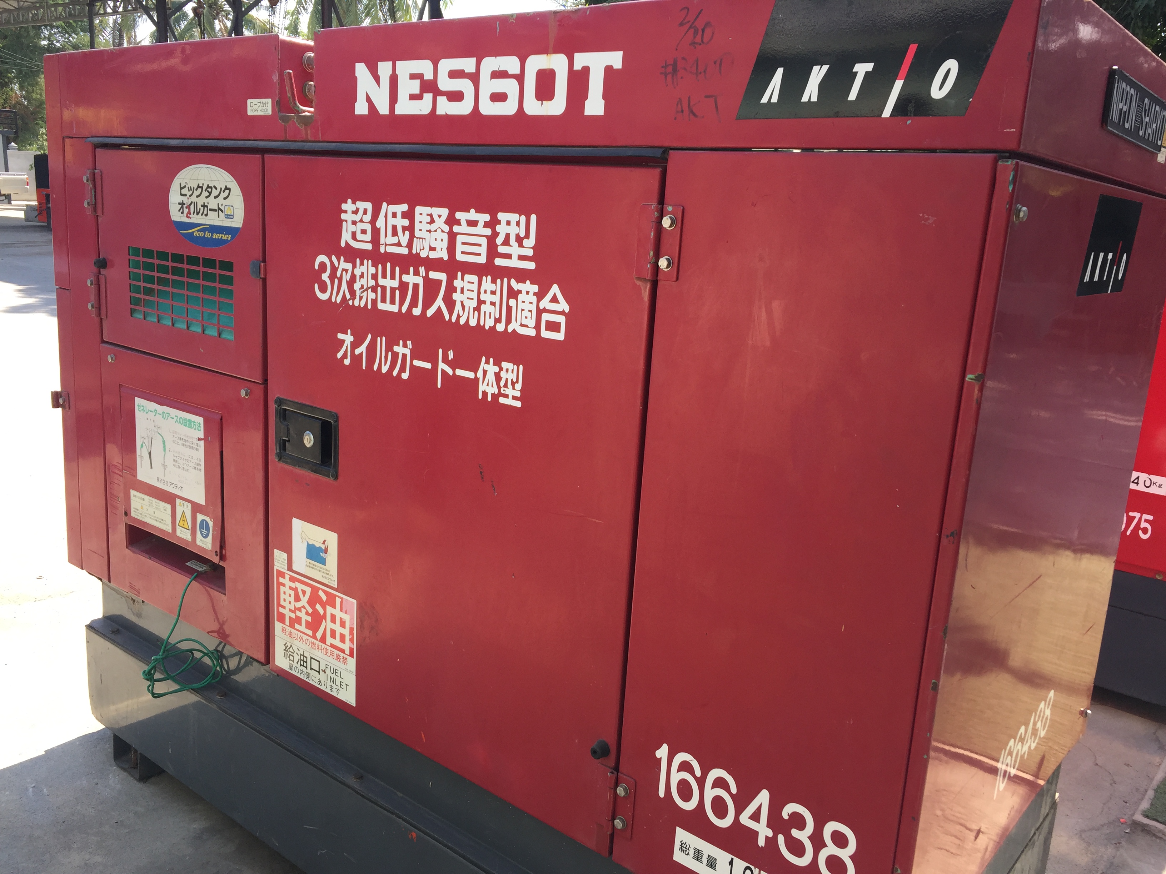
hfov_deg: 61.7
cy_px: 437
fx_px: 977
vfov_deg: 48.2
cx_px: 583
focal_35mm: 29
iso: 32
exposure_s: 1/430
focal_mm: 4.15
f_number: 2.2
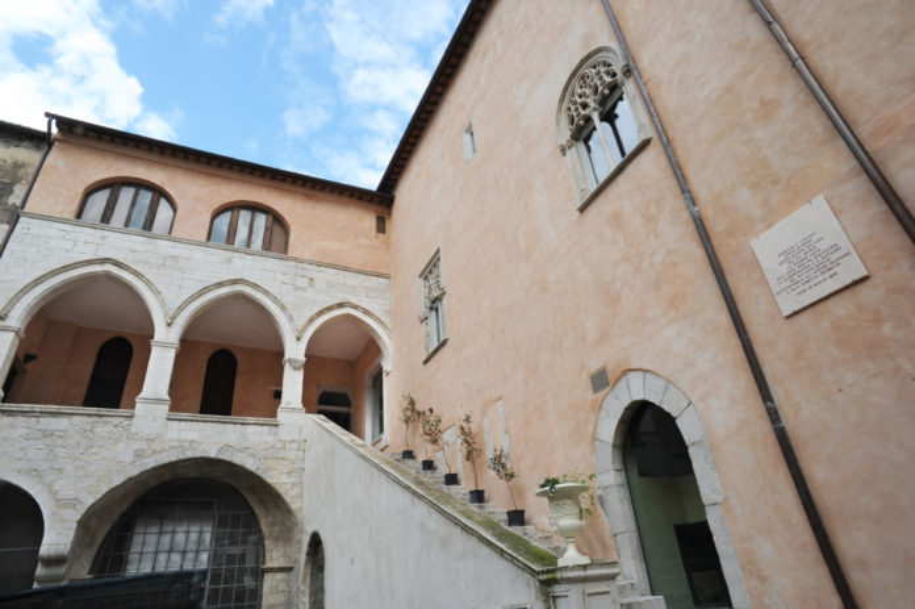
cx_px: 458
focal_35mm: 20
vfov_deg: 61.9
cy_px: 304
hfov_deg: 84.0
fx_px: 508
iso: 400
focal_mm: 20
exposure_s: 1/160
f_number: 16
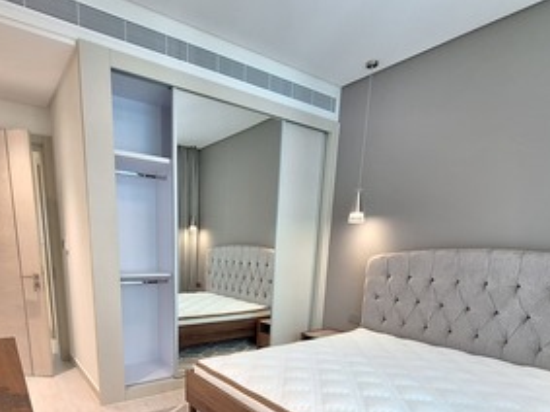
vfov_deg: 58.6
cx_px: 226
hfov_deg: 78.3
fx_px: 334
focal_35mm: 21
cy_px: 329
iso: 160
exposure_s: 1/50
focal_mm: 1.74
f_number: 2.2
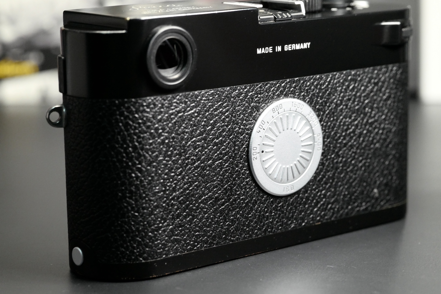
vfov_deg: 13.7
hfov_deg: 20.4
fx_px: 1225
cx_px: 220
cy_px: 147
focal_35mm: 100
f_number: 8
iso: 8000
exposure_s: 1/200
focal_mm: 100
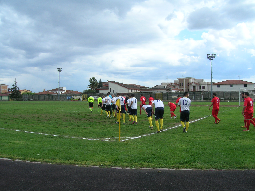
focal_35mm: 34
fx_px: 250
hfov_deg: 54.0
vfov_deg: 41.8
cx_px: 128
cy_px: 96
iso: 50
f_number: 4.9
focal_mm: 5.7
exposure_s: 1/236
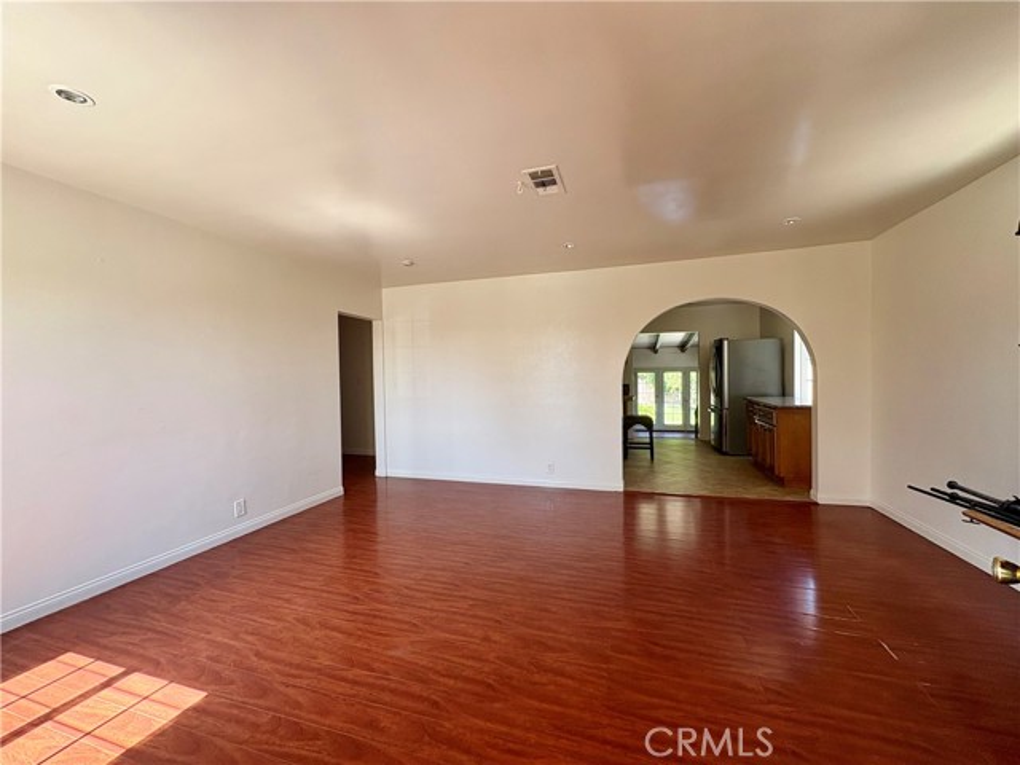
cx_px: 510
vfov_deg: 85.7
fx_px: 413
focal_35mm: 14
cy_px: 382
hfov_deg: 102.1
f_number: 2.2
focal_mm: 2.22
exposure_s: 1/99
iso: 80
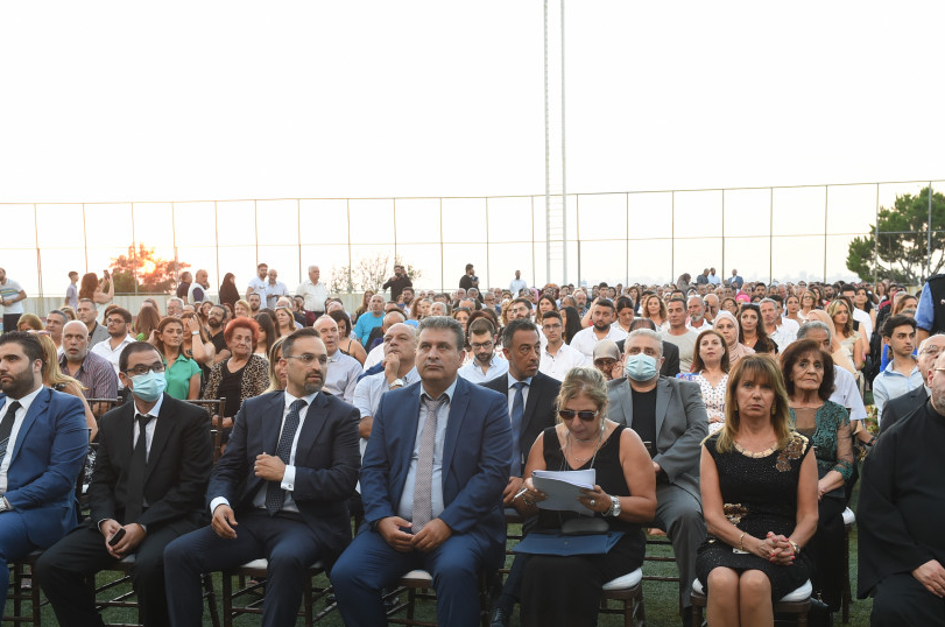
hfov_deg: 41.2
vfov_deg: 27.9
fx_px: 1258
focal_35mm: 48
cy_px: 395
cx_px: 480
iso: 2000
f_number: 5.6
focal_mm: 38
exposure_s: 1/125
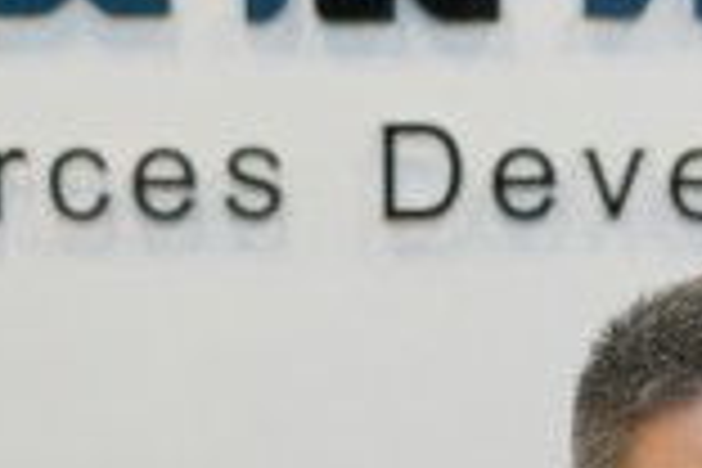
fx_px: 4719
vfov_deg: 5.6
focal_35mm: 242
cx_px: 742
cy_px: 796
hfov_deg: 8.5
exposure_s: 1/160
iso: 3200
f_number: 5
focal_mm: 63
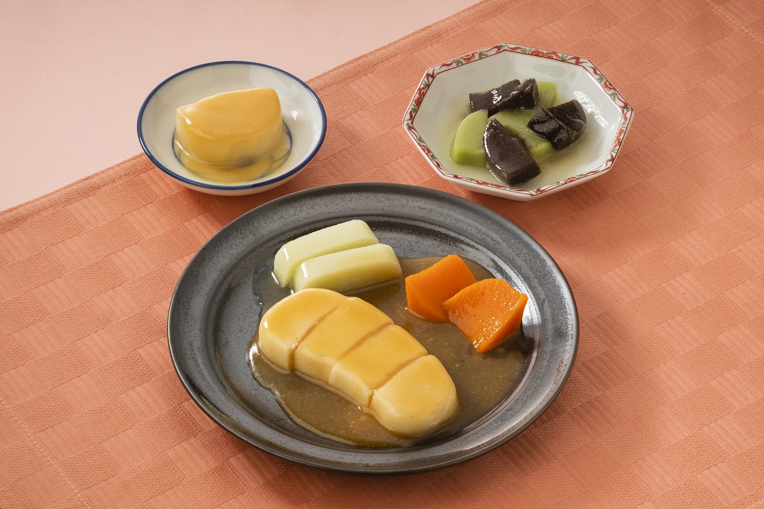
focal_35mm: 85
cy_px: 254
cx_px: 382
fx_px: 1804
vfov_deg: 16.1
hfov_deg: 23.9
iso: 200
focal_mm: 85
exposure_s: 1/125
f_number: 11
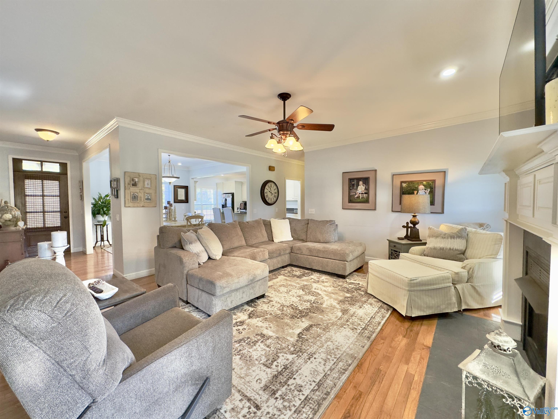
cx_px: 279
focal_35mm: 14
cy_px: 210
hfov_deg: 102.1
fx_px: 226
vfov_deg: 85.7
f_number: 2.2
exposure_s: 1/60
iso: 200
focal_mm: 2.22
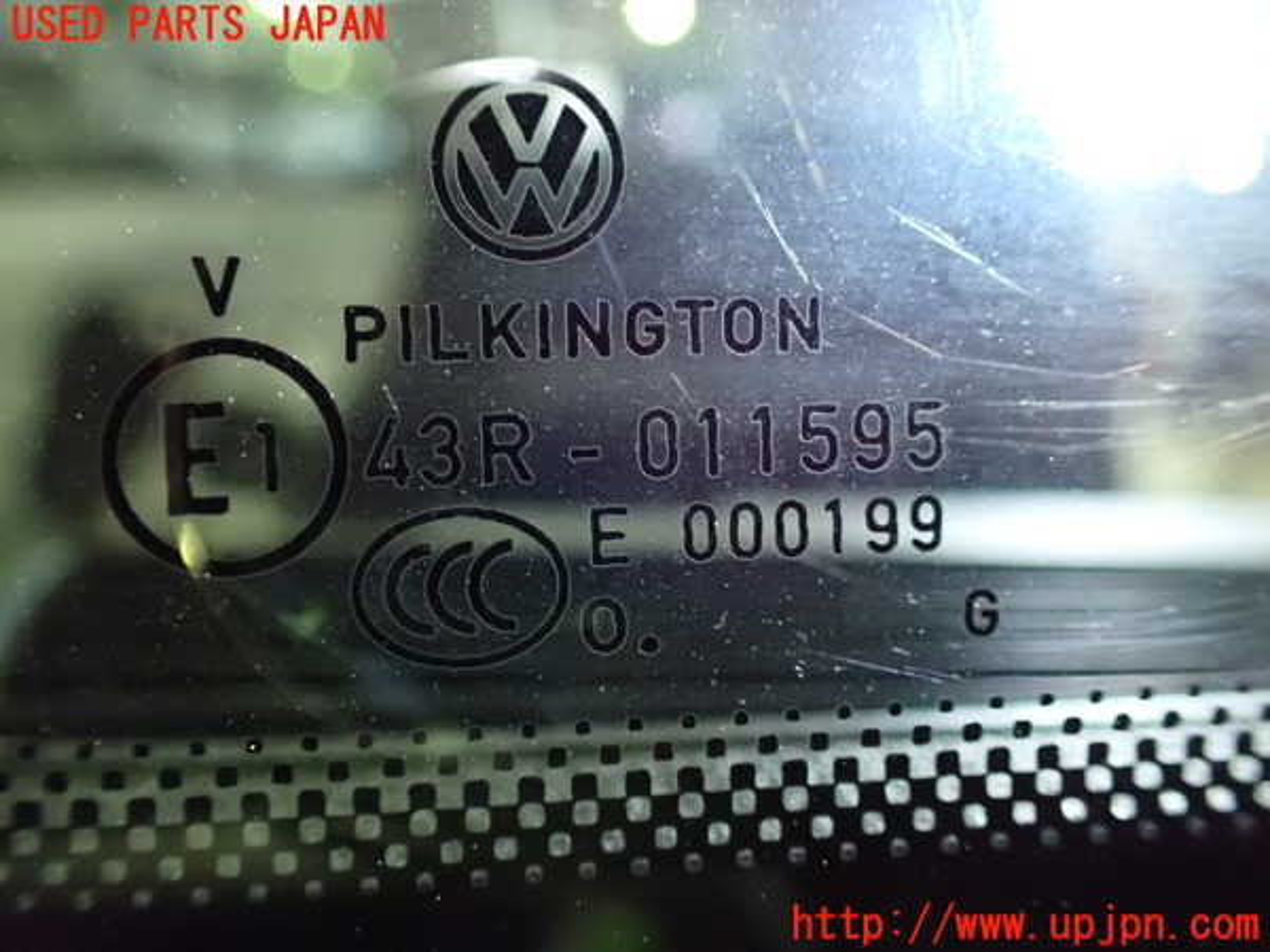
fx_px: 1101
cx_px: 635
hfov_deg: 60.0
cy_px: 476
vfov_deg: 46.8
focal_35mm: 30
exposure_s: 1/25
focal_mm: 5.4
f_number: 2.3
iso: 1600
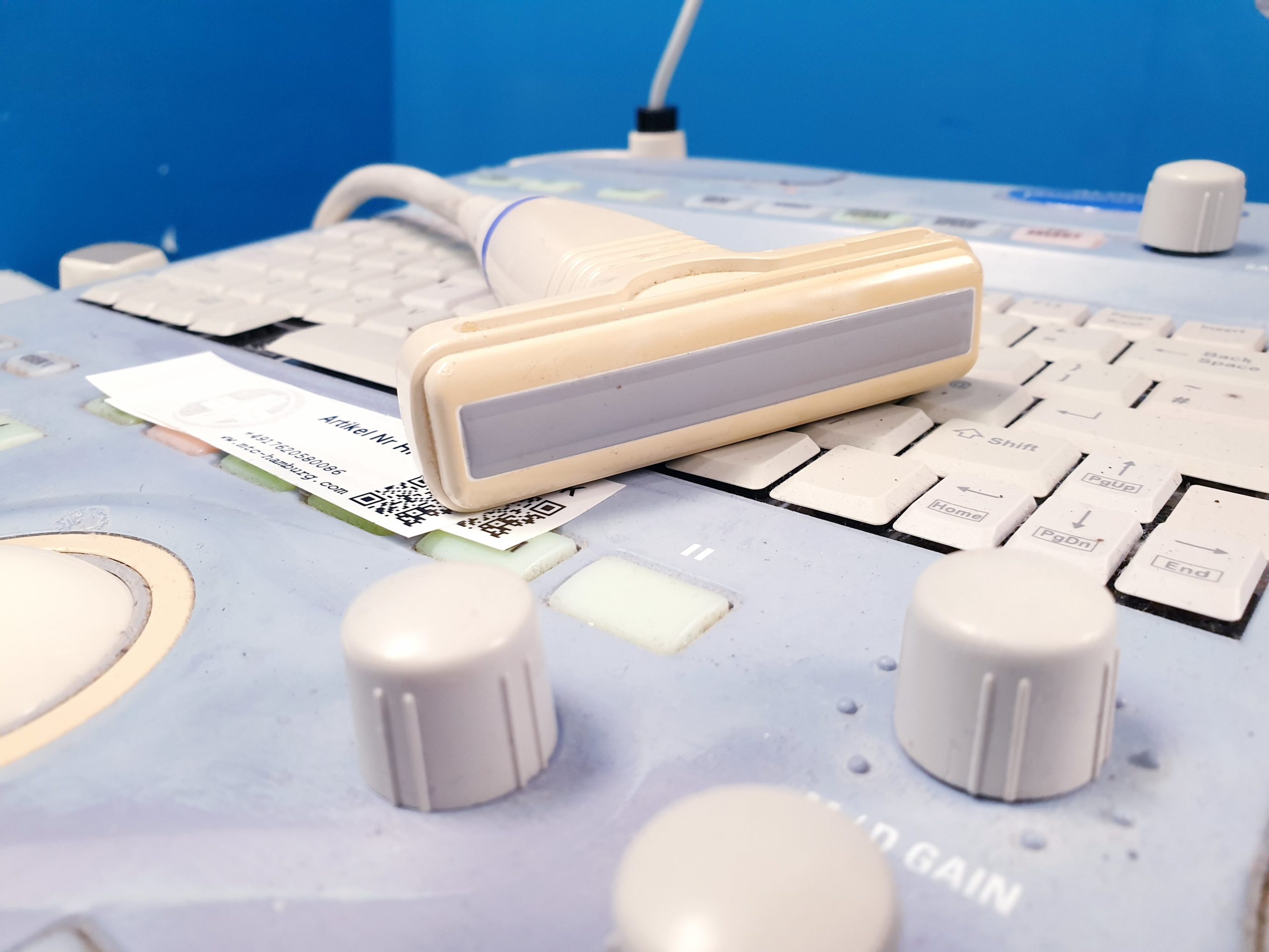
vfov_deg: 53.1
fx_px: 953
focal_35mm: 26
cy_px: 476
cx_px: 634
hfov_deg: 67.3
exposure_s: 1/50
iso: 200
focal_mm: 4.3
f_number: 2.4
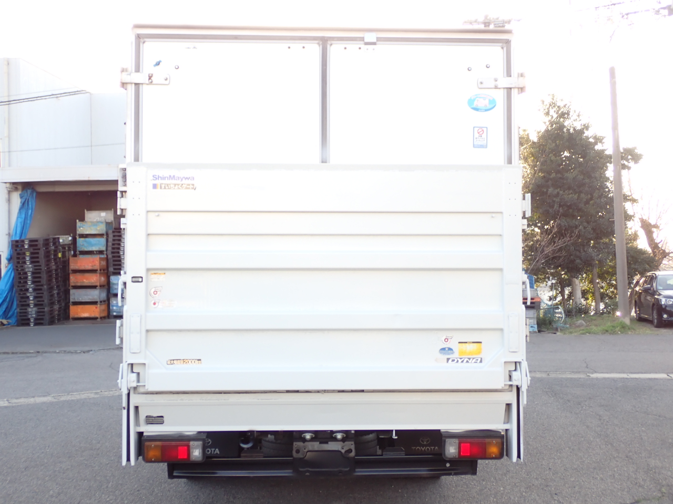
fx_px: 855
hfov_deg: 42.9
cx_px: 336
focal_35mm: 44
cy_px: 252
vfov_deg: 32.9
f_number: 2.9
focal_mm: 7.84
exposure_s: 1/125
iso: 160
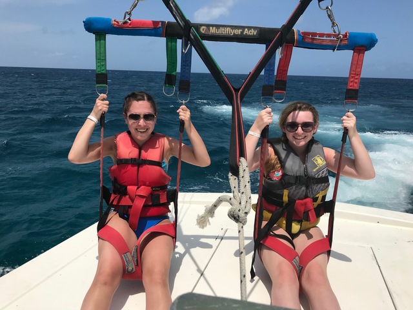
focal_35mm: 28
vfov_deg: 49.7
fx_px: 334
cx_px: 206
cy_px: 155
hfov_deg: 63.4
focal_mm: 3.99
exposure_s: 1/4808
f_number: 1.8
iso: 20
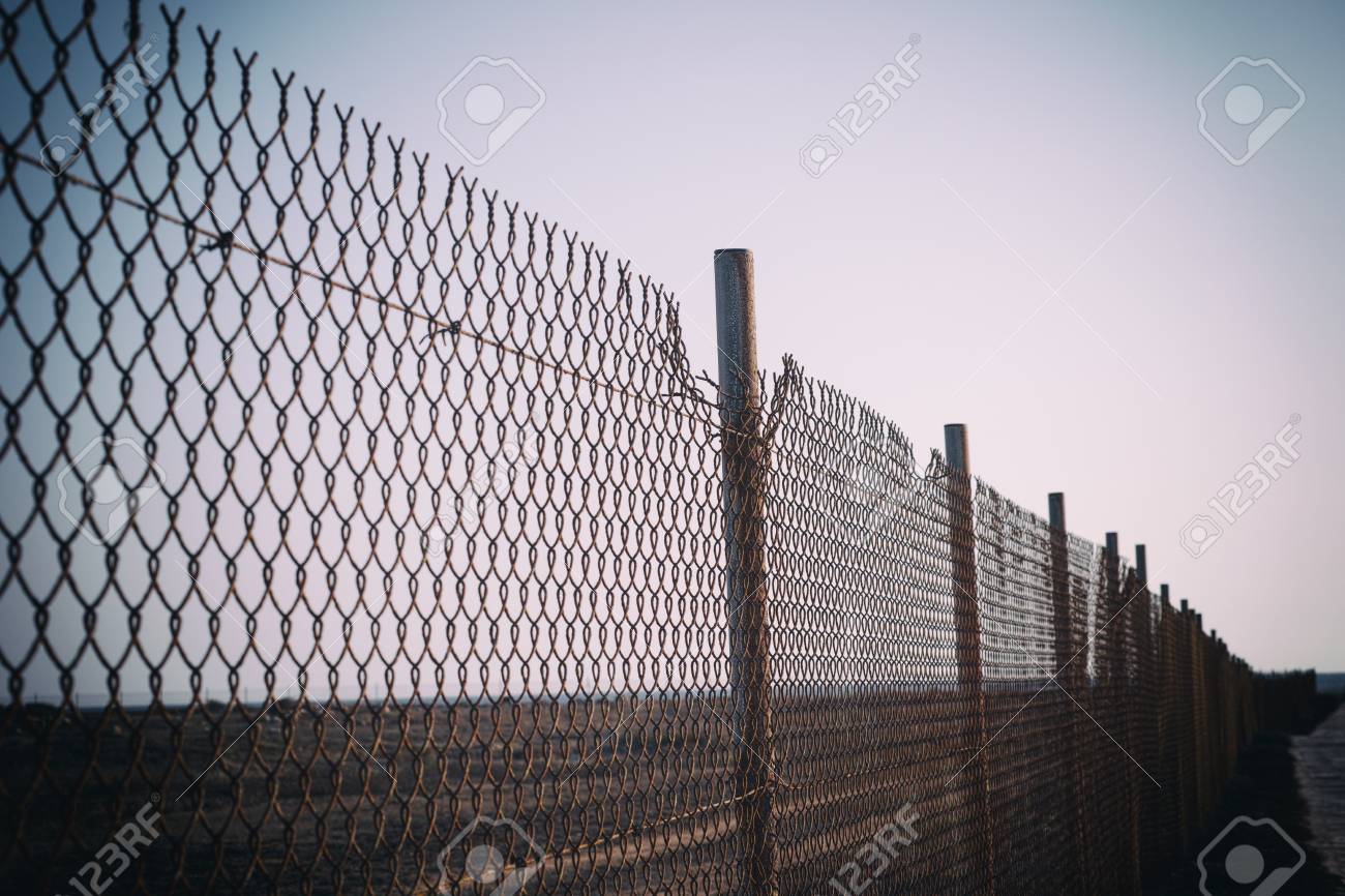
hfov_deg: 27.0
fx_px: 2801
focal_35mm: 75
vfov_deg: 18.2
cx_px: 672
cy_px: 448
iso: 100
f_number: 7.1
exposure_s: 1/500
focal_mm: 50
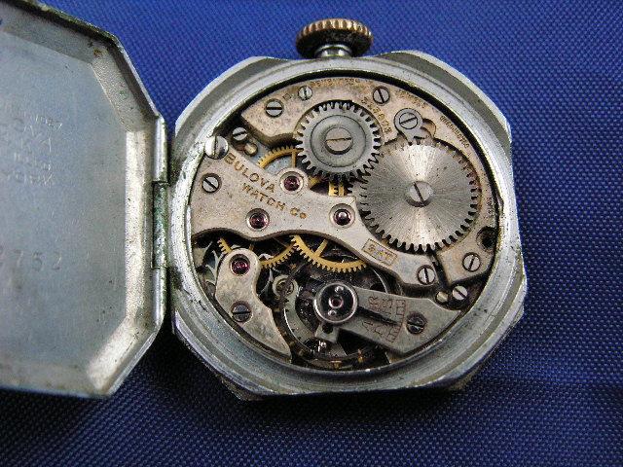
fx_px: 990
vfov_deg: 26.6
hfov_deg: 34.9
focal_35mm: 55
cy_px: 234
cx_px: 312
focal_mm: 9.2
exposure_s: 1/40
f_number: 3.2
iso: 160
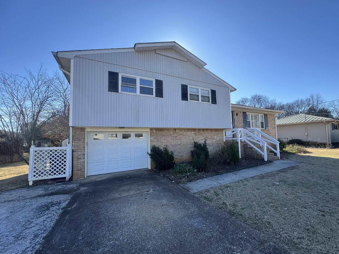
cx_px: 181
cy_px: 128
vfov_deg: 81.7
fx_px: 147
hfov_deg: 98.0
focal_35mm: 15
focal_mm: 2.22
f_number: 2.2
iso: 40
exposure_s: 1/505
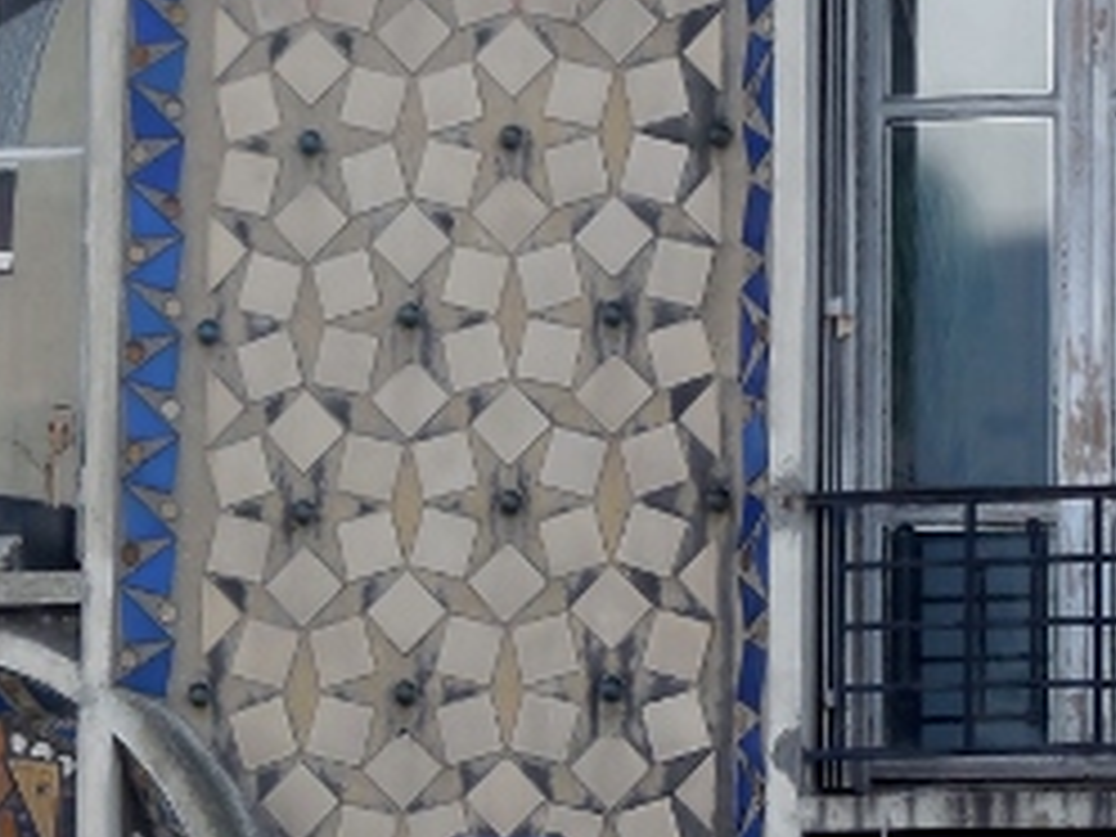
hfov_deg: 6.8
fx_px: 9382
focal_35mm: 291
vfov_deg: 5.1
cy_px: 367
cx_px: 158
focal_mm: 20.4
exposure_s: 1/200
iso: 125
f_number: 5.1
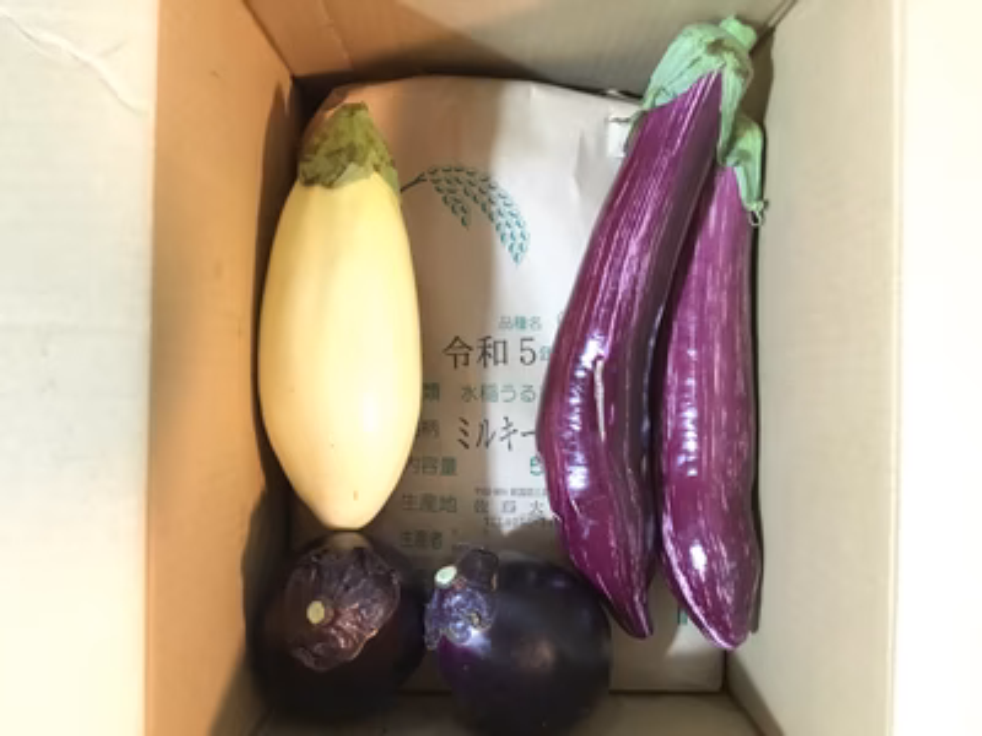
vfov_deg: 45.4
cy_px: 368
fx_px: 879
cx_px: 491
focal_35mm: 31
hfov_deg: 58.4
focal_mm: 3.3
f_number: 2.4
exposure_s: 1/15
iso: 800
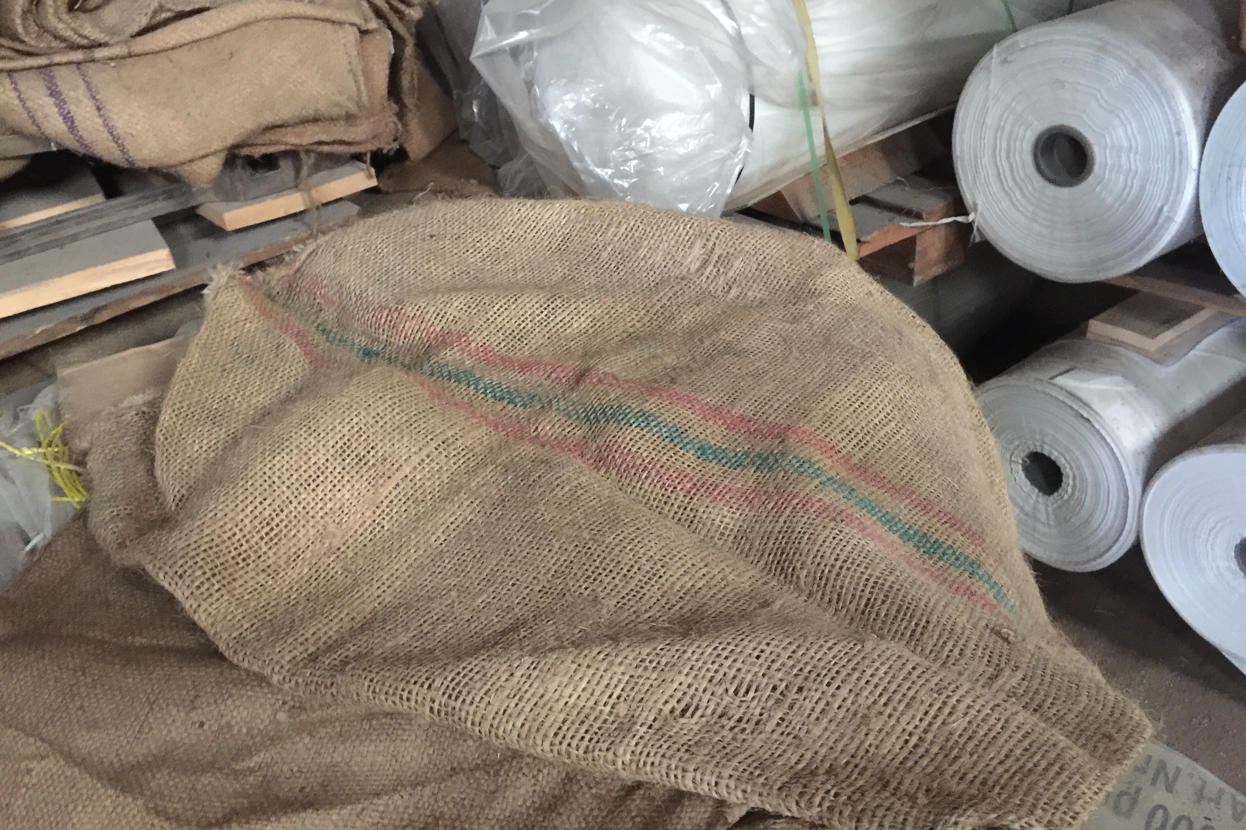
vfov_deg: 42.3
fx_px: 1073
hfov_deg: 60.3
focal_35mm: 31
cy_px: 435
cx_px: 631
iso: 200
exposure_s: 1/8
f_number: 2.2
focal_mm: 4.15
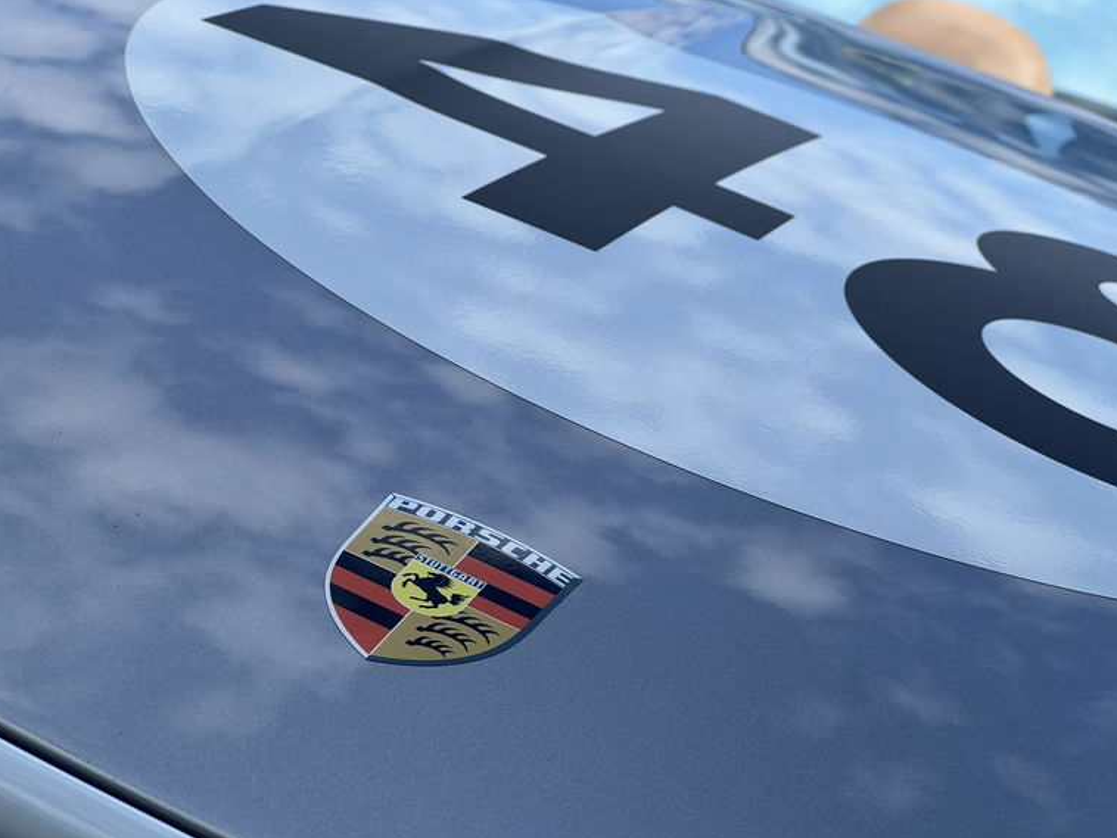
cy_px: 420
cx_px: 558
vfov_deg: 18.9
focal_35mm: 78
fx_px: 2518
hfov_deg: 25.0
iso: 32
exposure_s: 1/340
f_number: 2.8
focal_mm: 9
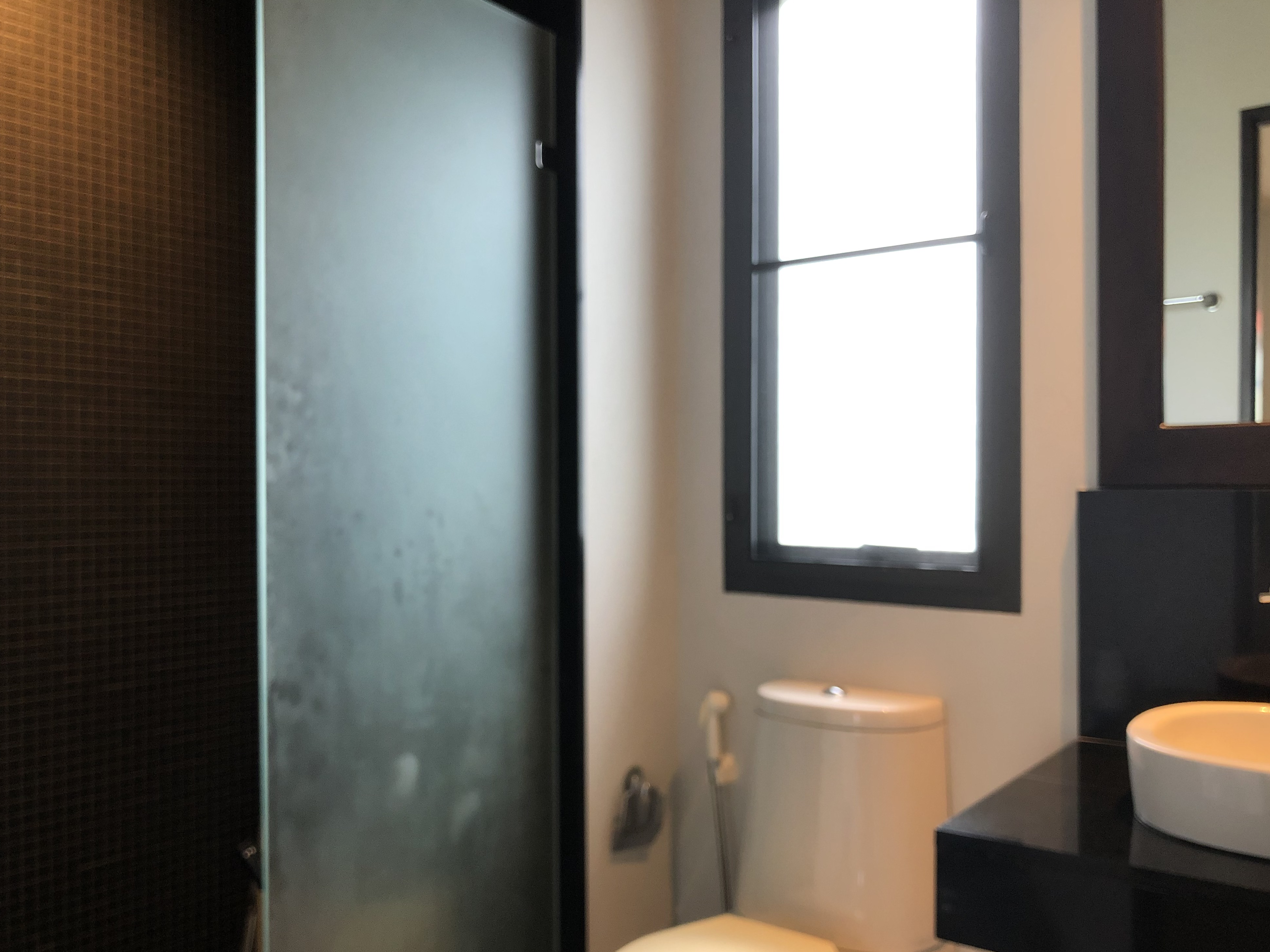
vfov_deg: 48.2
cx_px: 643
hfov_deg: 61.7
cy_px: 485
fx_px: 1064
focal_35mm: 29
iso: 40
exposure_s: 1/20
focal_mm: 4
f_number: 1.8
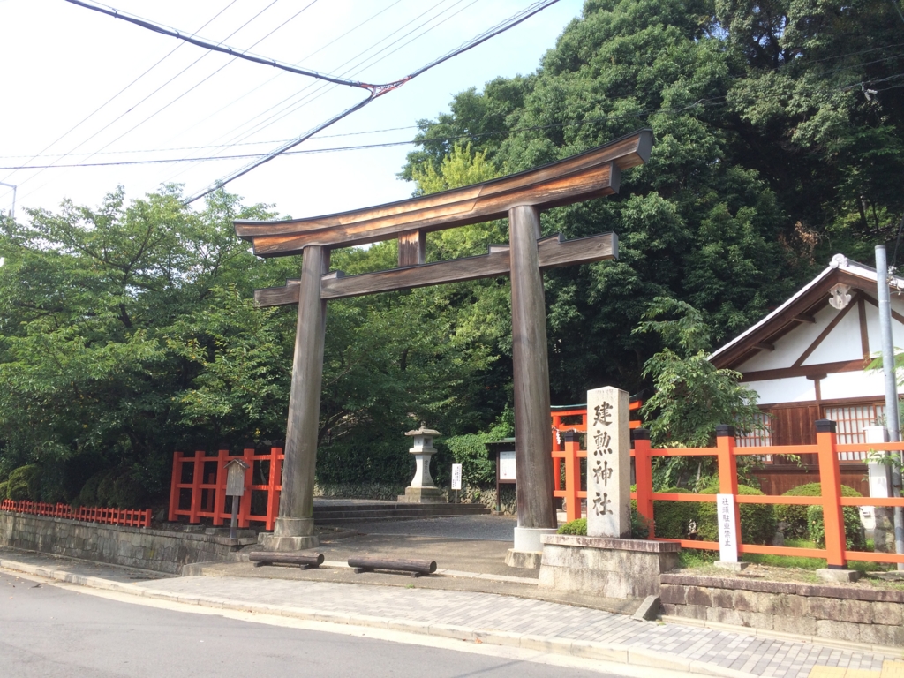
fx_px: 757
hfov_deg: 61.7
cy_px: 339
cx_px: 452
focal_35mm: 29
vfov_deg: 48.2
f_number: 2.2
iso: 32
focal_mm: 4.15
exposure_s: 1/855
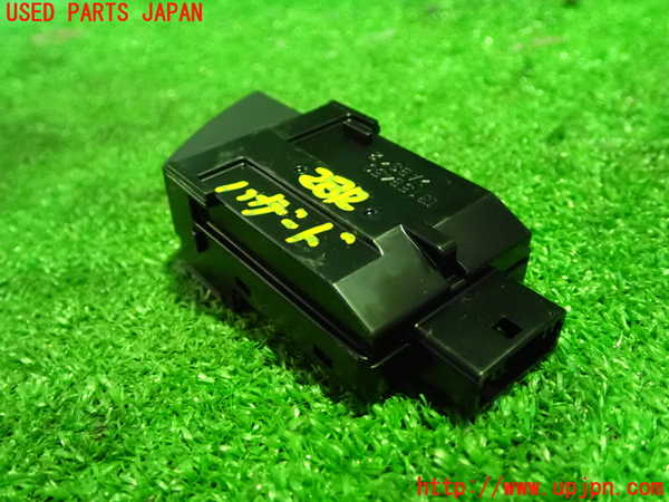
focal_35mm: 32
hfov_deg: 56.8
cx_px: 334
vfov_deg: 44.2
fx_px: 618
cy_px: 251
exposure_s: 1/40
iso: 1600
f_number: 2.4
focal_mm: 5.79
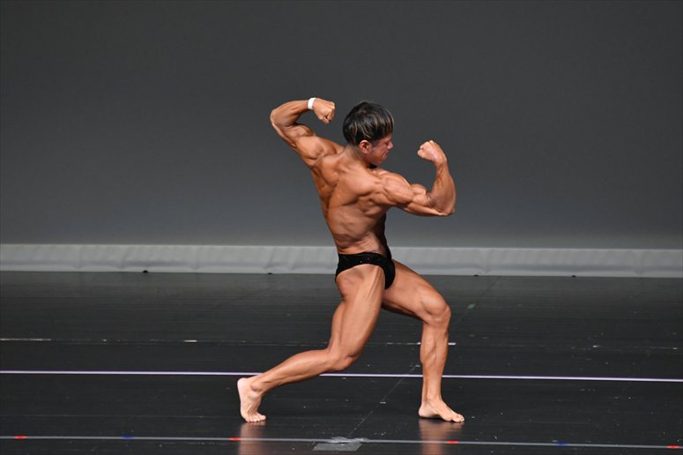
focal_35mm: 375
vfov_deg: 3.7
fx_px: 7111
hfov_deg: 5.5
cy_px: 228
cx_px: 342
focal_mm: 250
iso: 4000
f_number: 5.6
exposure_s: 1/400
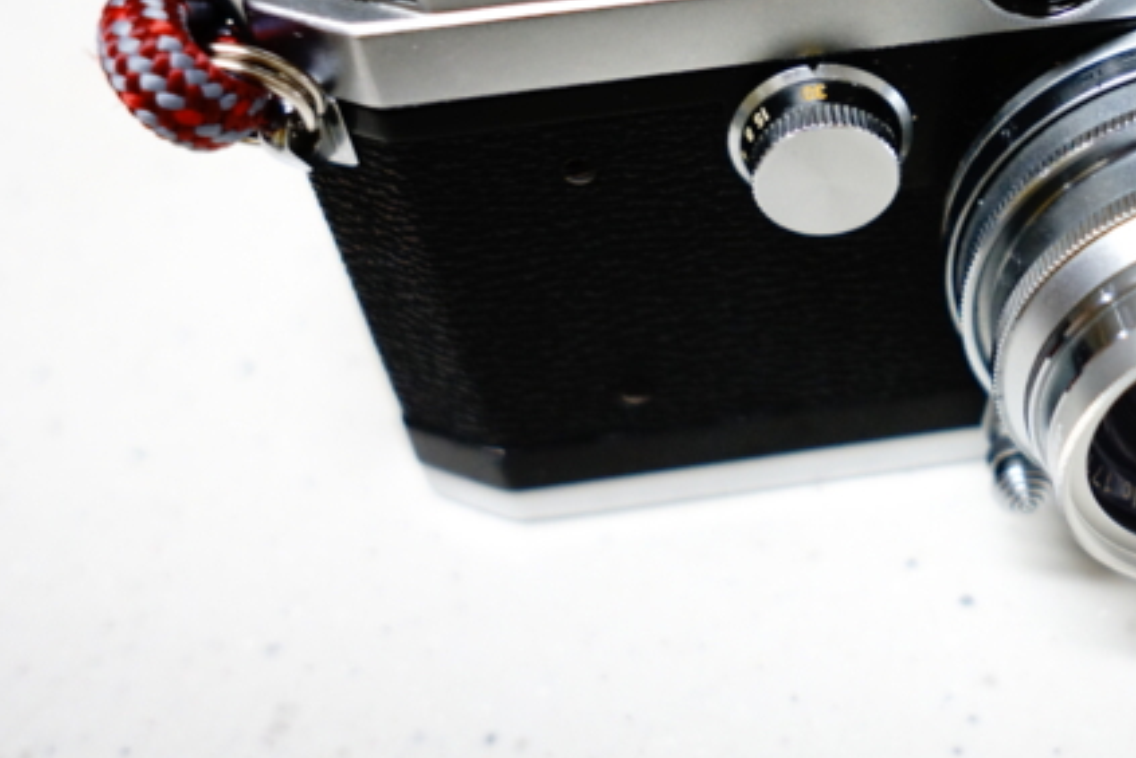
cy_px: 136
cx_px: 972
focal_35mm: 53
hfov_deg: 35.8
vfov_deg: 25.0
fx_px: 1672
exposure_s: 1/50
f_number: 2.8
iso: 800
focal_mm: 19
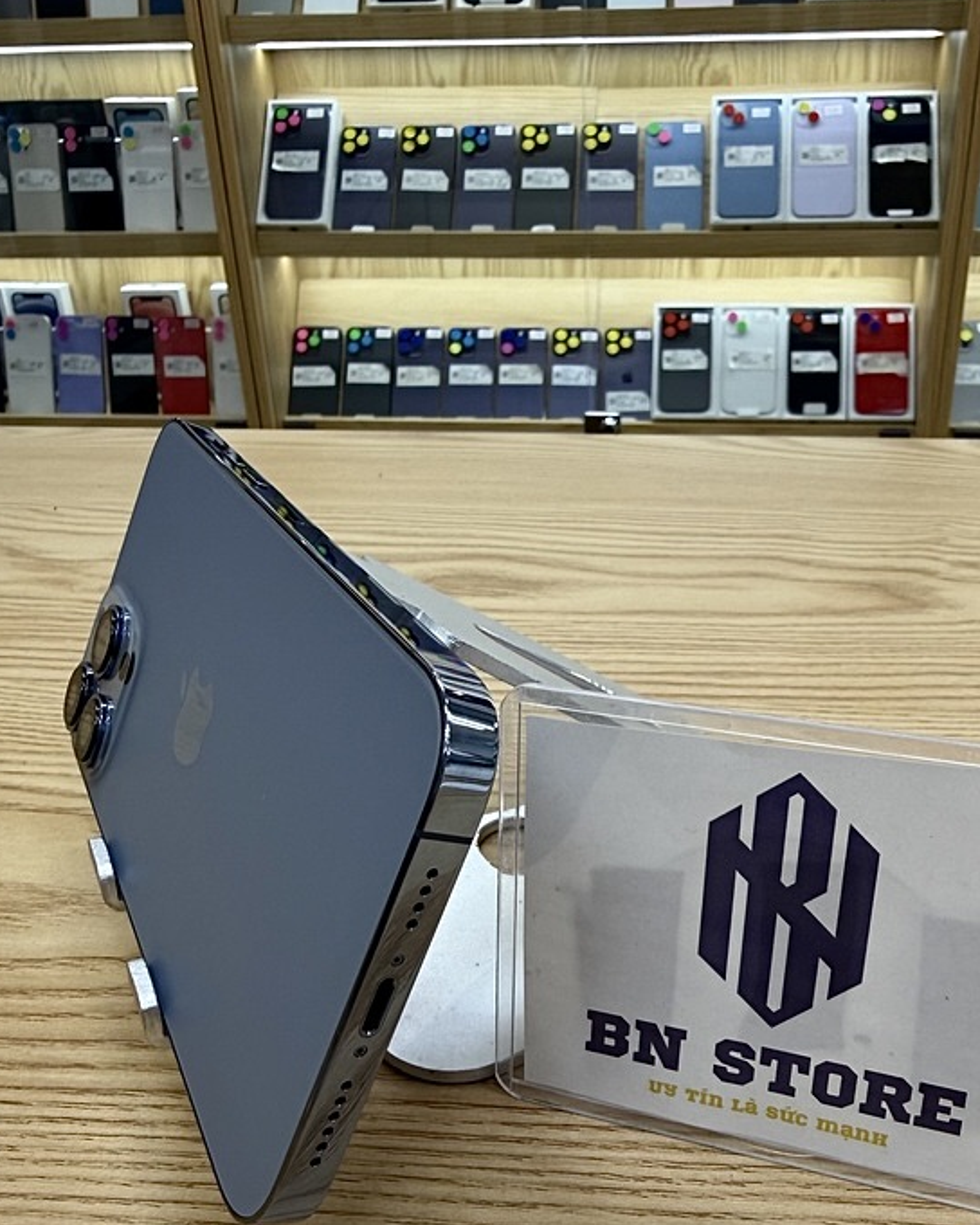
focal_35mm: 31
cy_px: 775
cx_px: 583
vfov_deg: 56.4
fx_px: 1124
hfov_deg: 46.9
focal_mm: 2.22
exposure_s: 1/120
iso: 80
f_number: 2.2
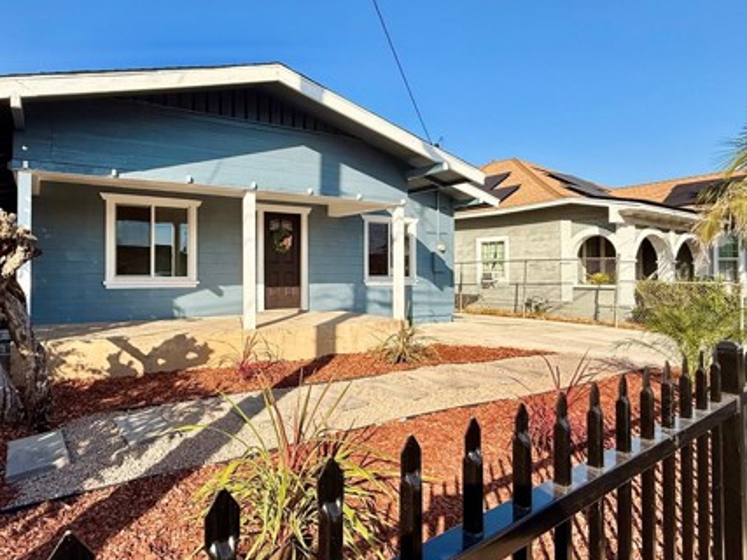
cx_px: 282
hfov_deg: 77.6
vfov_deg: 63.4
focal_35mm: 21
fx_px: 453
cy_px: 270
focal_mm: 2.22
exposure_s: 1/2092
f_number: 2.2
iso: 50
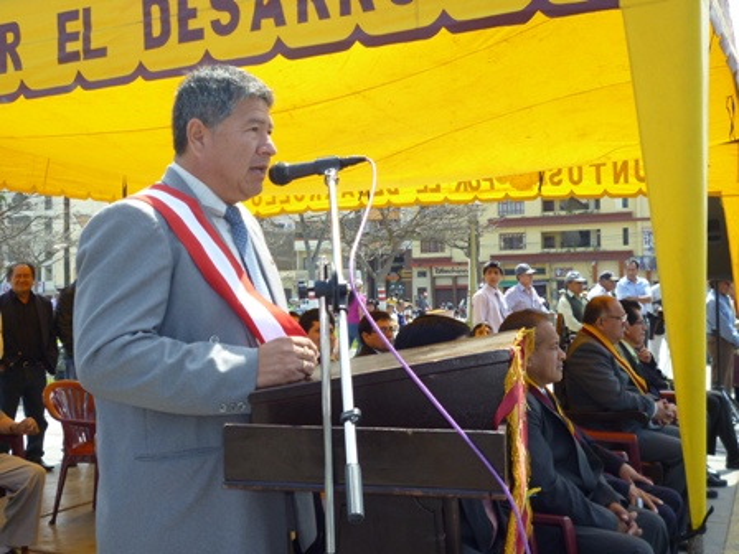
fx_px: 875
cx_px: 370
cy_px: 277
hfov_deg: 45.8
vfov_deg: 35.1
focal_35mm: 41
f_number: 3.7
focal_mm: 7.3
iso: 100
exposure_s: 1/320
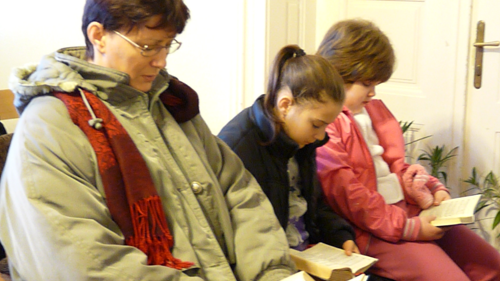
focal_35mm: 71
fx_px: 941
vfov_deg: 17.0
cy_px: 135
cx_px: 250
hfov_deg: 29.7
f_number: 3.4
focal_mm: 11.5
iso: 1600
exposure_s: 1/20
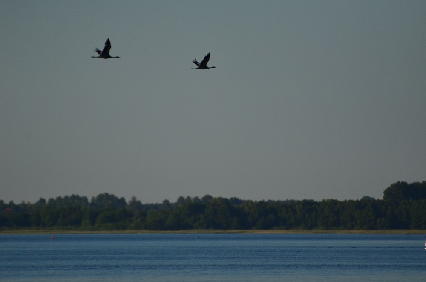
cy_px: 141
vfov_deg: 3.0
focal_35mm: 450
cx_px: 213
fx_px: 5313
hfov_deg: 4.6
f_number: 5.6
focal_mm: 300
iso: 640
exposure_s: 1/8000
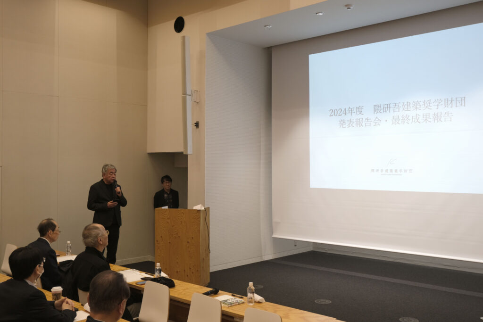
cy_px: 161
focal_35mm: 37
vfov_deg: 36.0
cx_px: 242
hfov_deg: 51.9
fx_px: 496
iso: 400
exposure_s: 1/60
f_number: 4.4
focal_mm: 24.9
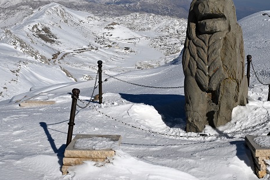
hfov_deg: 40.3
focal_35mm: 49
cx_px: 151
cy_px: 71
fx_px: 367
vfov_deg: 27.5
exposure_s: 1/4000
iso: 200
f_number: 6.3
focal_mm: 25.5
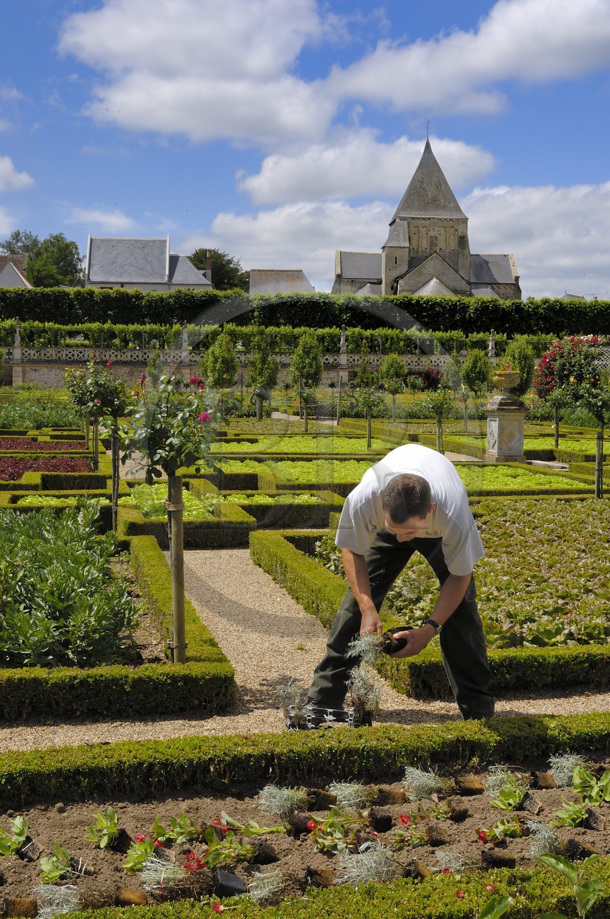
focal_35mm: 42
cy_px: 460
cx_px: 305
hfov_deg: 31.8
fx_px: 1071
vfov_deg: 46.5
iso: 100
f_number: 13
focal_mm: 28
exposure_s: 1/100
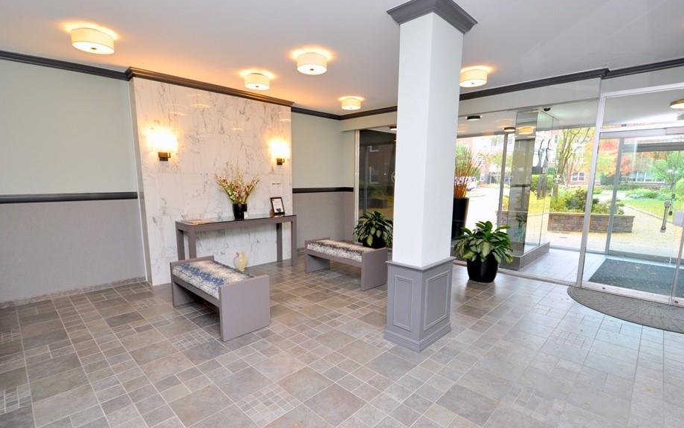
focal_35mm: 17
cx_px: 340
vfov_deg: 68.0
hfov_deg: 94.4
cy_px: 221
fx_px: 317
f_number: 4
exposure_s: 1/60
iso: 560
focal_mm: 10
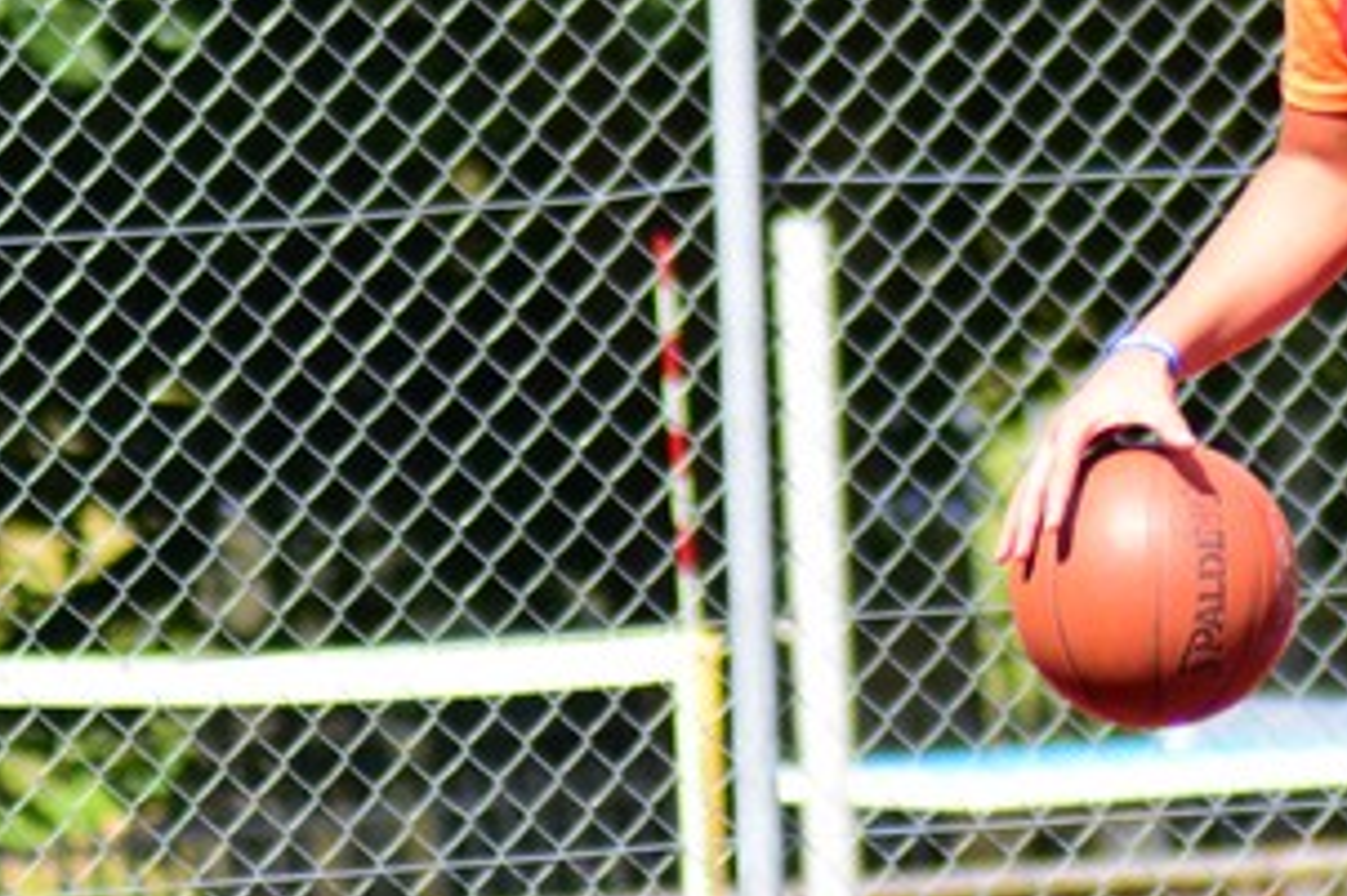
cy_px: -283
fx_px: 25679
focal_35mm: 687
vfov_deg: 2.0
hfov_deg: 3.0
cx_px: 1561
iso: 560
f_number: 4.2
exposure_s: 1/1250
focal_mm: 135
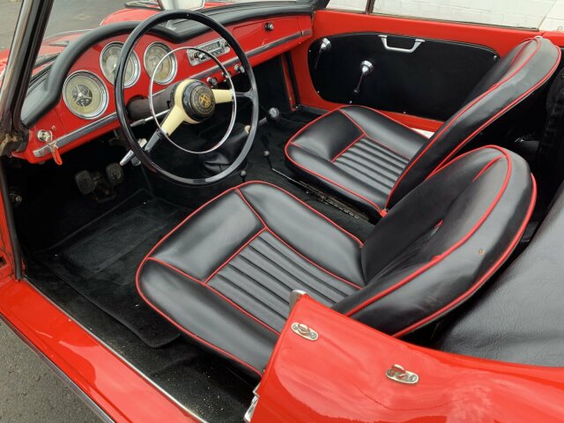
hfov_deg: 67.3
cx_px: 282
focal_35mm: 26
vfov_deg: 53.1
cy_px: 212
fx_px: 424
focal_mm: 4.25
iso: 25
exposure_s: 1/161
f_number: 1.8
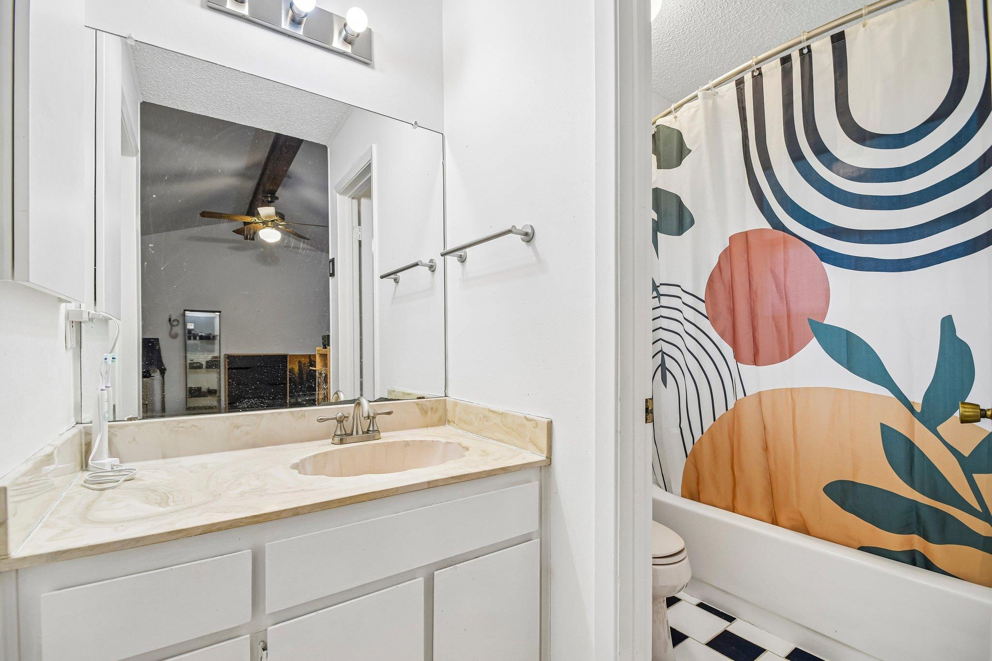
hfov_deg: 100.4
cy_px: 330
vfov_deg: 77.3
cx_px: 496
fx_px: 413
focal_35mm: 15
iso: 400
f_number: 8
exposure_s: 1/40
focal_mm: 10
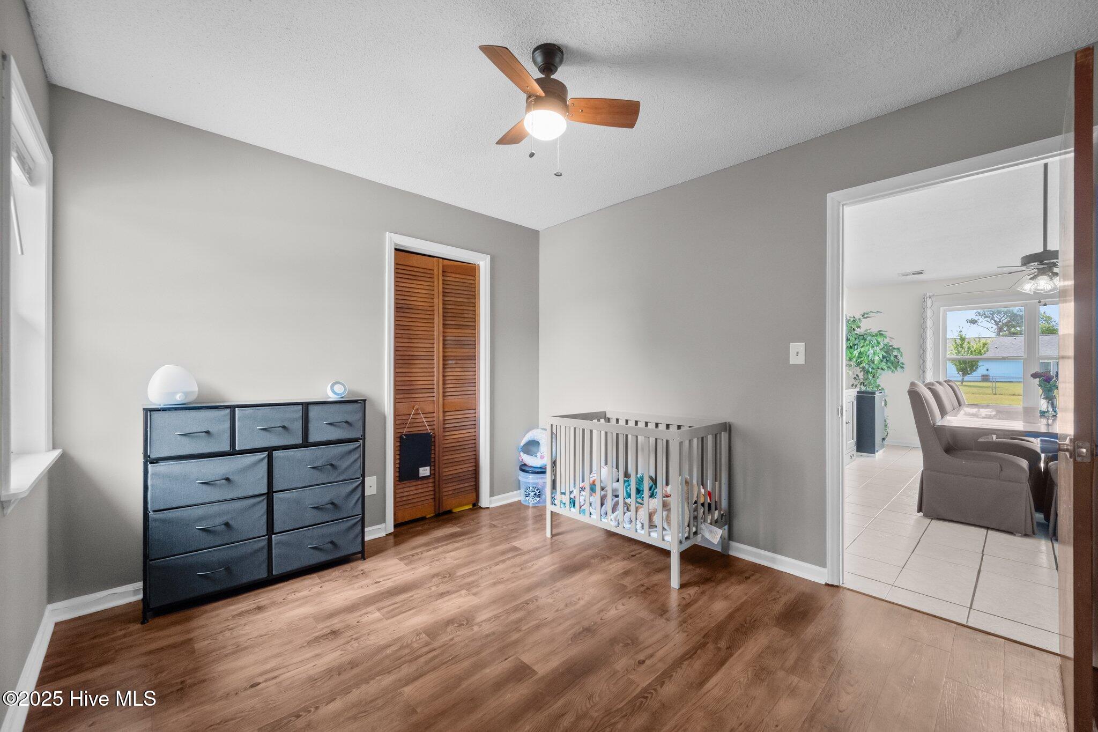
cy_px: 366
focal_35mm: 14
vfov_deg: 81.2
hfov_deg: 104.3
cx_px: 549
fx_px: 427
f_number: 7.1
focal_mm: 14
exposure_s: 1/20
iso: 640
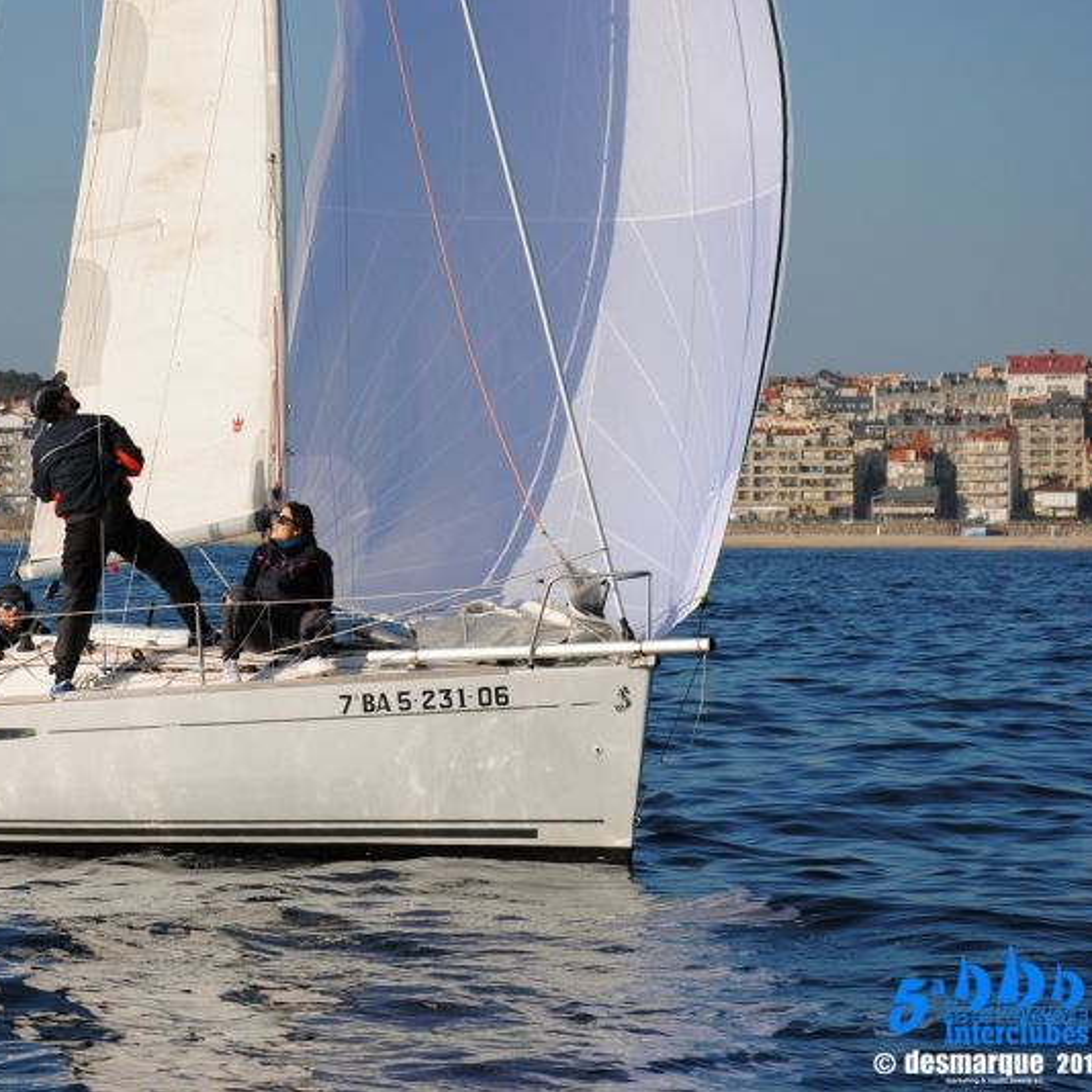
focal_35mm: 144
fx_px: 5127
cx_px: 301
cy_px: 545
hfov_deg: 12.1
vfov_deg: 12.2
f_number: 6.3
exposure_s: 1/640
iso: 100
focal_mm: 75
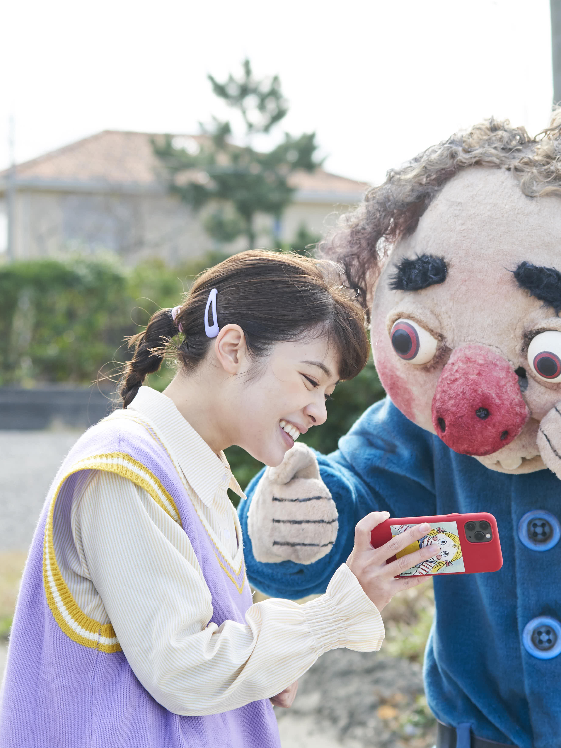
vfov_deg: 17.1
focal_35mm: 115
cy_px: 410
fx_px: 2485
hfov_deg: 12.9
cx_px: 391
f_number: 5
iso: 250
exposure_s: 1/400
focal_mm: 70
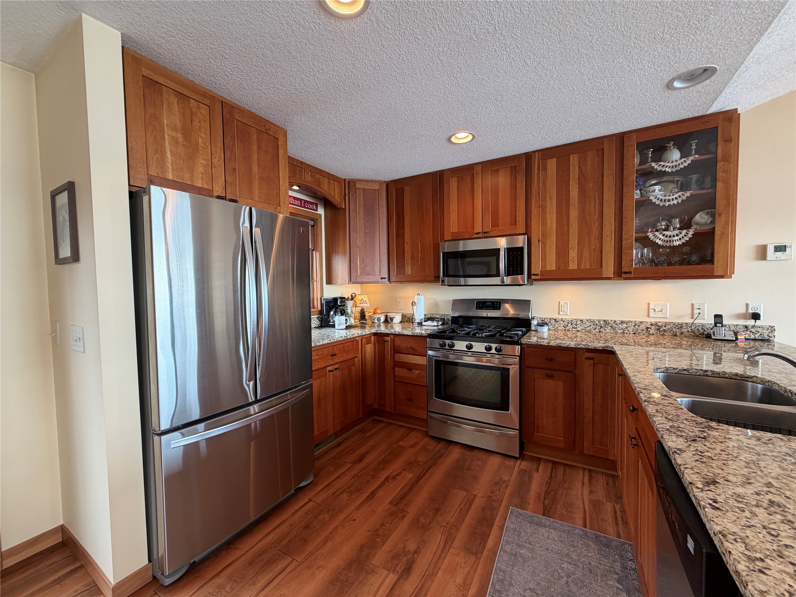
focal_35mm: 14
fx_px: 322
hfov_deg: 102.1
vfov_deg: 85.7
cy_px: 298
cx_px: 398
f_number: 2.2
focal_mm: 2.22
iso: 160
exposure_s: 1/60
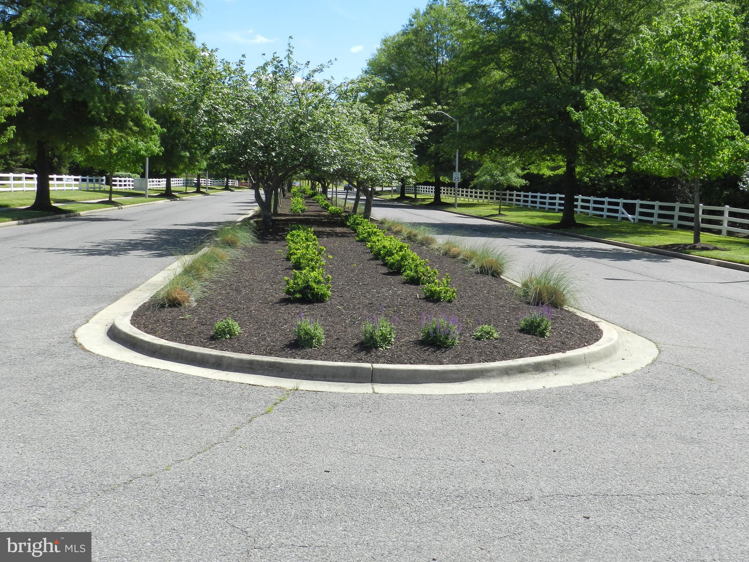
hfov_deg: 49.0
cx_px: 374
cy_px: 281
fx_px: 822
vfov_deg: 37.7
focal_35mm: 38
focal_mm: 6.7
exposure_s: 1/800
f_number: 4
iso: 160
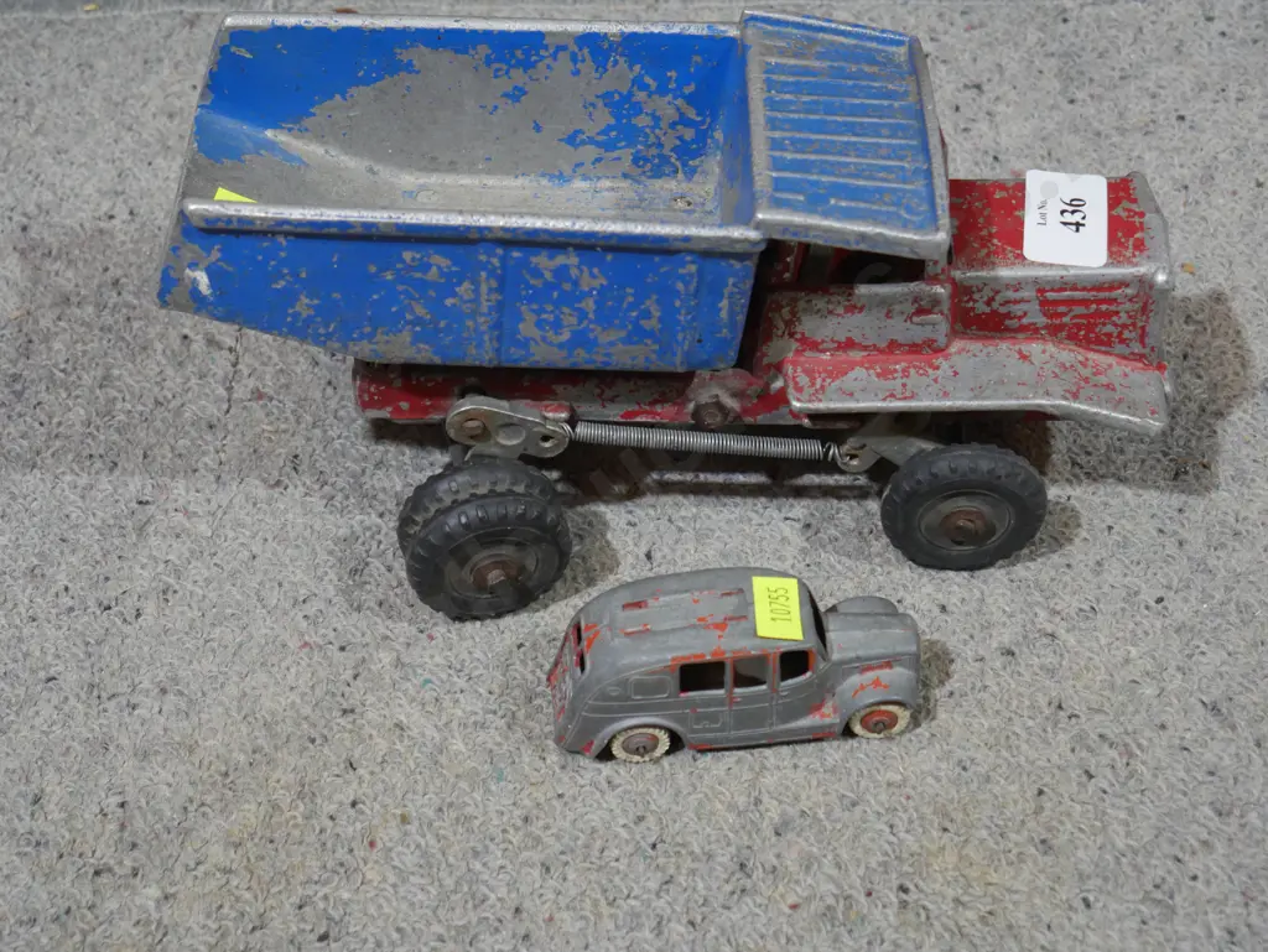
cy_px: 476
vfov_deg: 22.3
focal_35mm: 66
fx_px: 2419
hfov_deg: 29.4
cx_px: 634
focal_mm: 33
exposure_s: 1/80
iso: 1000
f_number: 5.4
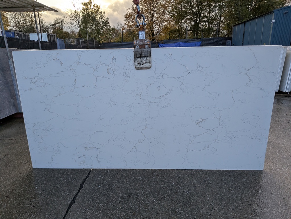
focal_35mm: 24
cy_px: 110
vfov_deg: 56.8
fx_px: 202
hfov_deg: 71.6
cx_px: 146
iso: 28
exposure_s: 1/620
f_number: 1.7
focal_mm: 4.53
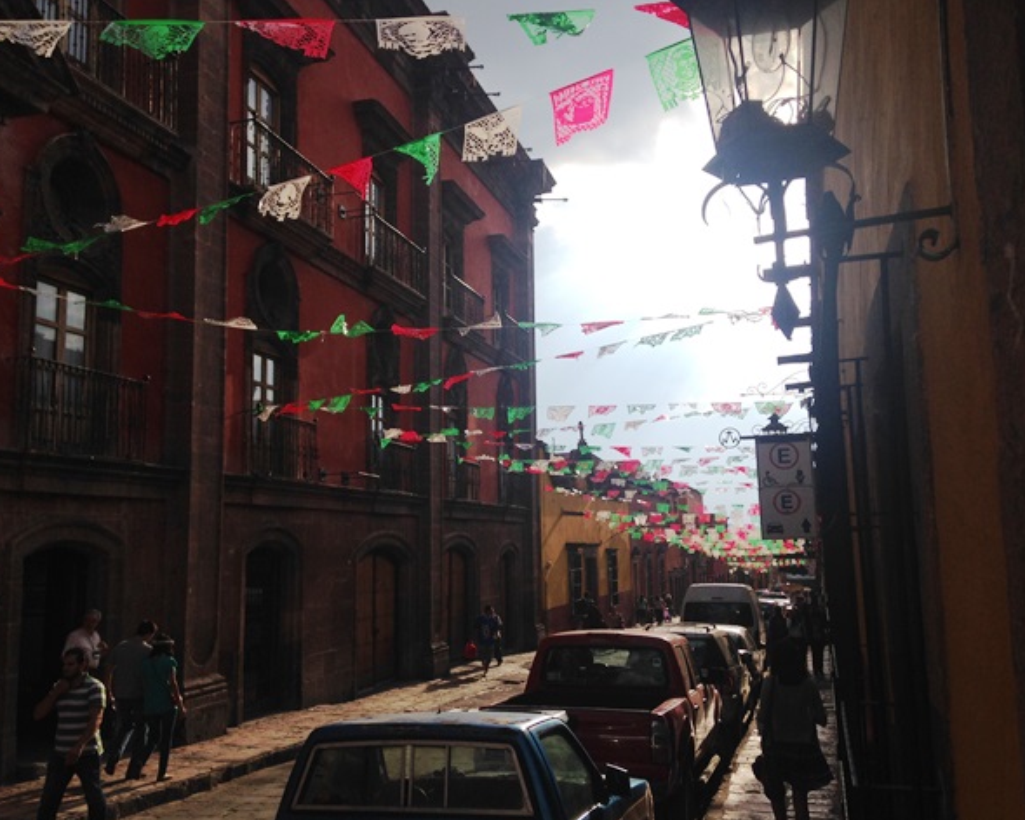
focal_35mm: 35
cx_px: 505
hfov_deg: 51.5
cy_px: 414
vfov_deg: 42.2
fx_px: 1062
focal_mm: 4.12
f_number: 2.4
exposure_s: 1/2262
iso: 50
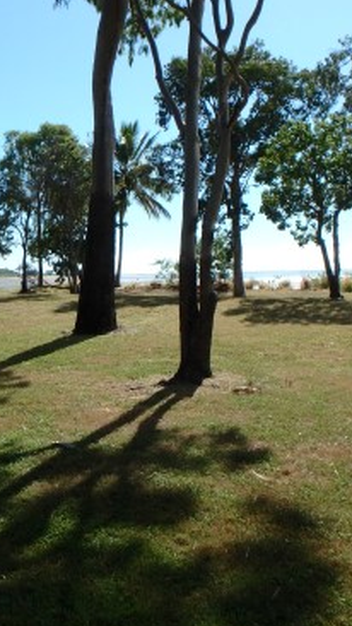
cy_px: 292
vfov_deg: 50.4
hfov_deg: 29.6
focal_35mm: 40
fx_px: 663
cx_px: 137
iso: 125
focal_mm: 3.7
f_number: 6
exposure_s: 1/400
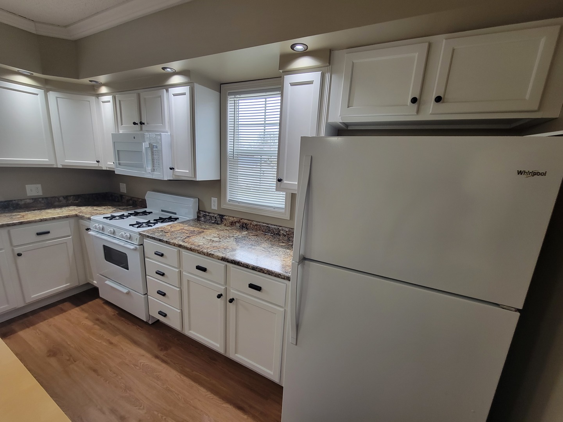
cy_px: 211
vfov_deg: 89.9
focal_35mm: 13
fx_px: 211
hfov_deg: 106.2
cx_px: 282
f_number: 2.2
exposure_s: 1/60
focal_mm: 2.2
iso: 160
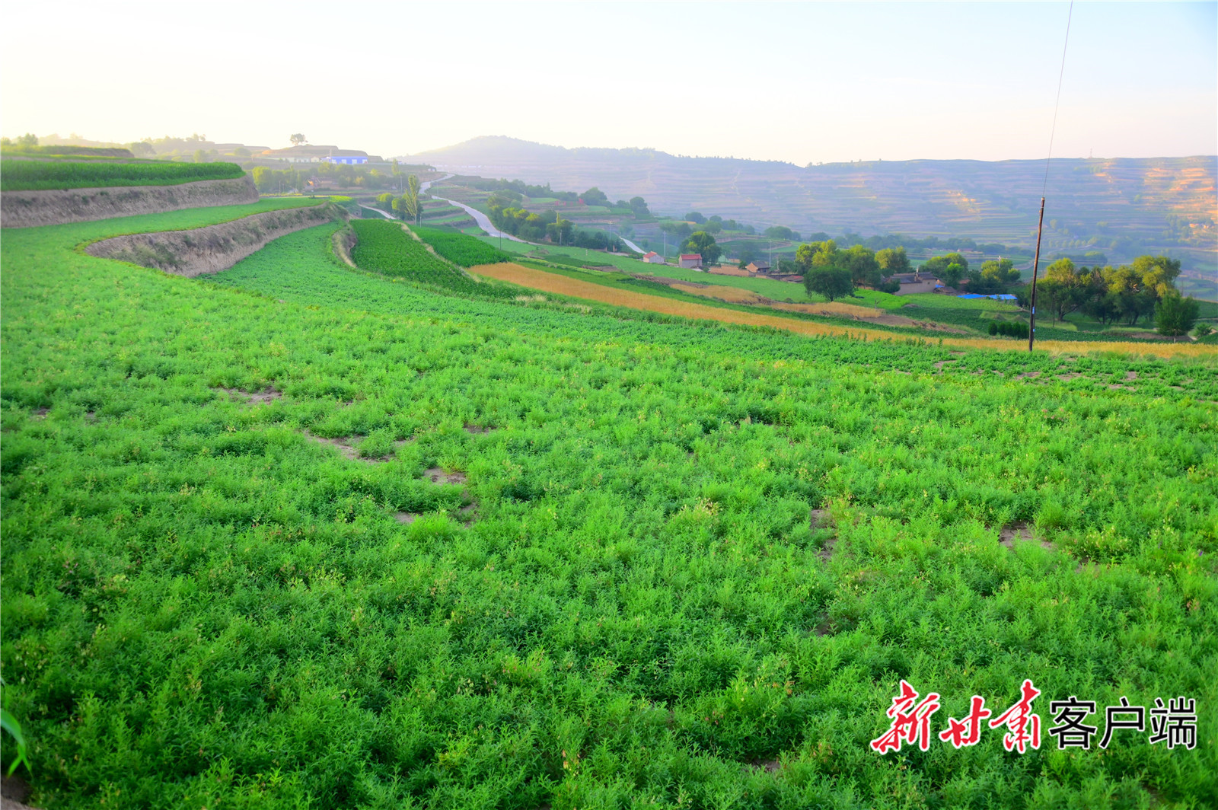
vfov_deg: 41.0
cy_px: 405
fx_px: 1082
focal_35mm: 32
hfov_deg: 58.8
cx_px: 609
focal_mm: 32
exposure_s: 1/250
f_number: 5
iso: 200
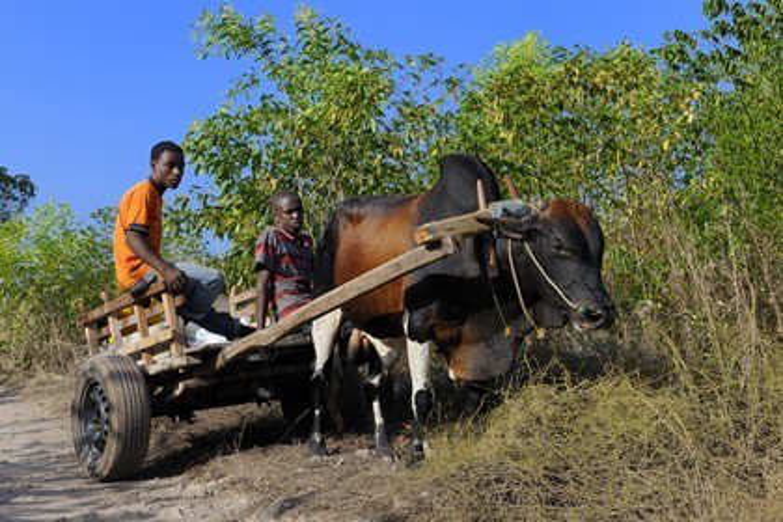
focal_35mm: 52
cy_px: 261
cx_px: 392
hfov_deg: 38.2
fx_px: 1131
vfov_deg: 26.0
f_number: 11
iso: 200
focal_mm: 52
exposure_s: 1/160
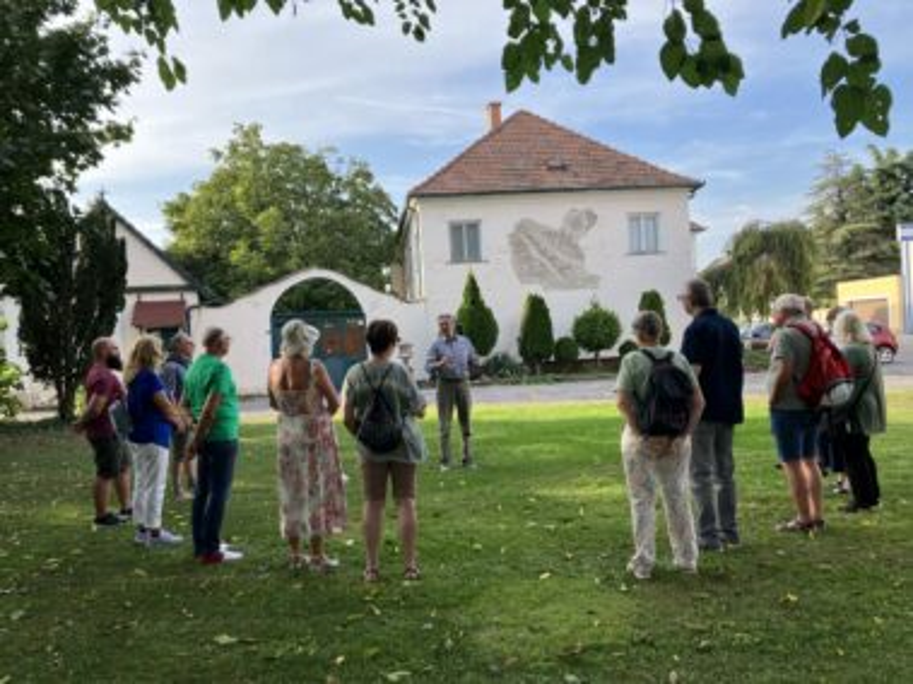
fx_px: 738
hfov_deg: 63.5
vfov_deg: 49.7
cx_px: 456
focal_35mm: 28
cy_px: 342
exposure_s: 1/592
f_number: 1.8
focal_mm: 3.99
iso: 32
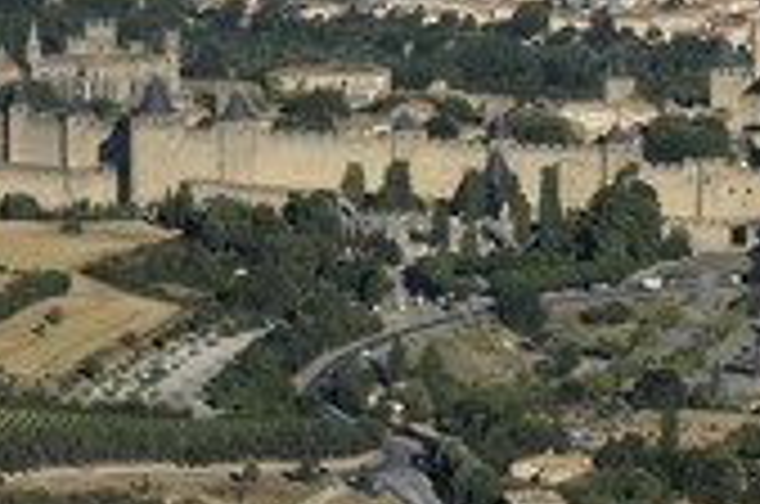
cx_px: 603
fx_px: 8133
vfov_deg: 3.5
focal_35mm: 386
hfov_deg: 5.3
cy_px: -63
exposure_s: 1/1000
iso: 400
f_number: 9
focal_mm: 155
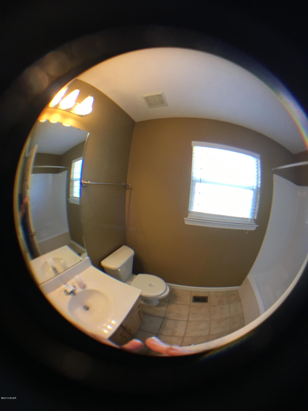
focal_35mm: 29
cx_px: 154
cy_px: 206
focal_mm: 4.15
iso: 40
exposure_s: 1/30
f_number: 2.2
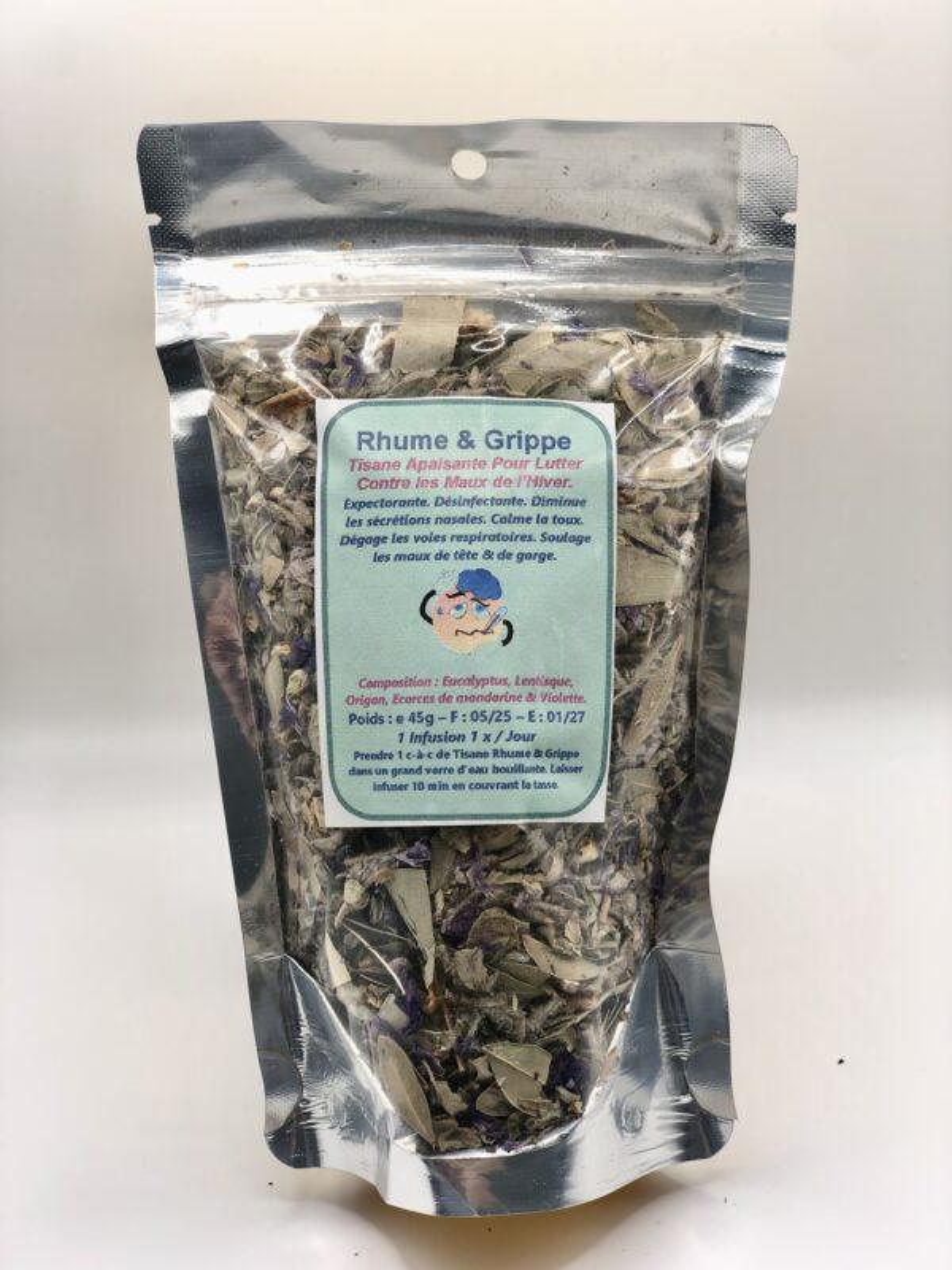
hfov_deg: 28.0
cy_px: 635
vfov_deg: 36.8
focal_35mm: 52
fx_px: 1907
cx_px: 476
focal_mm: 6
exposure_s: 1/100
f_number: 2.4
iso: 16
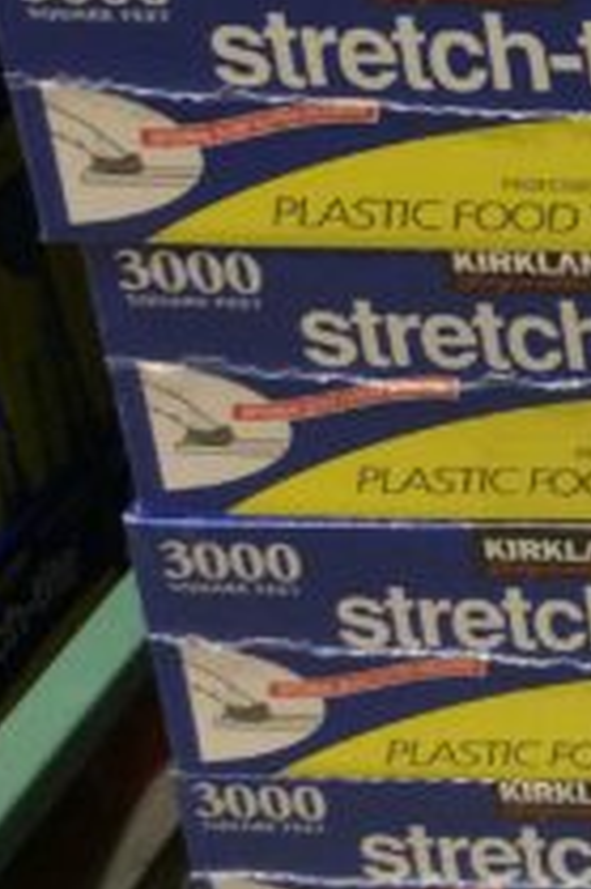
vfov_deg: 18.0
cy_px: 21
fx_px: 2738
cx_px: 1582
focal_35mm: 111
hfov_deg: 10.1
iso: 125
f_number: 2.2
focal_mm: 4.15
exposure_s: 1/30
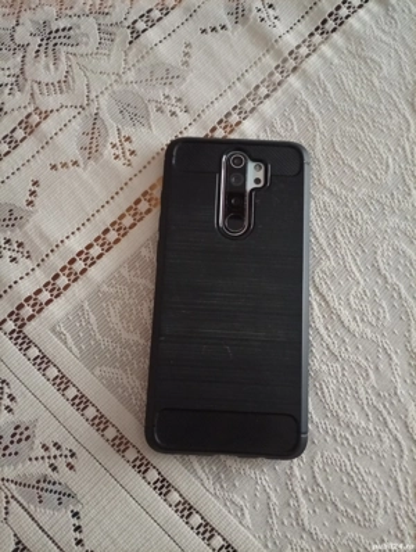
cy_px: 276
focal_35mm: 27
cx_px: 208
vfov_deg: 65.2
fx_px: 431
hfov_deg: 51.5
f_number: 1.8
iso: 1926
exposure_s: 1/16.7
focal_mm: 3.84
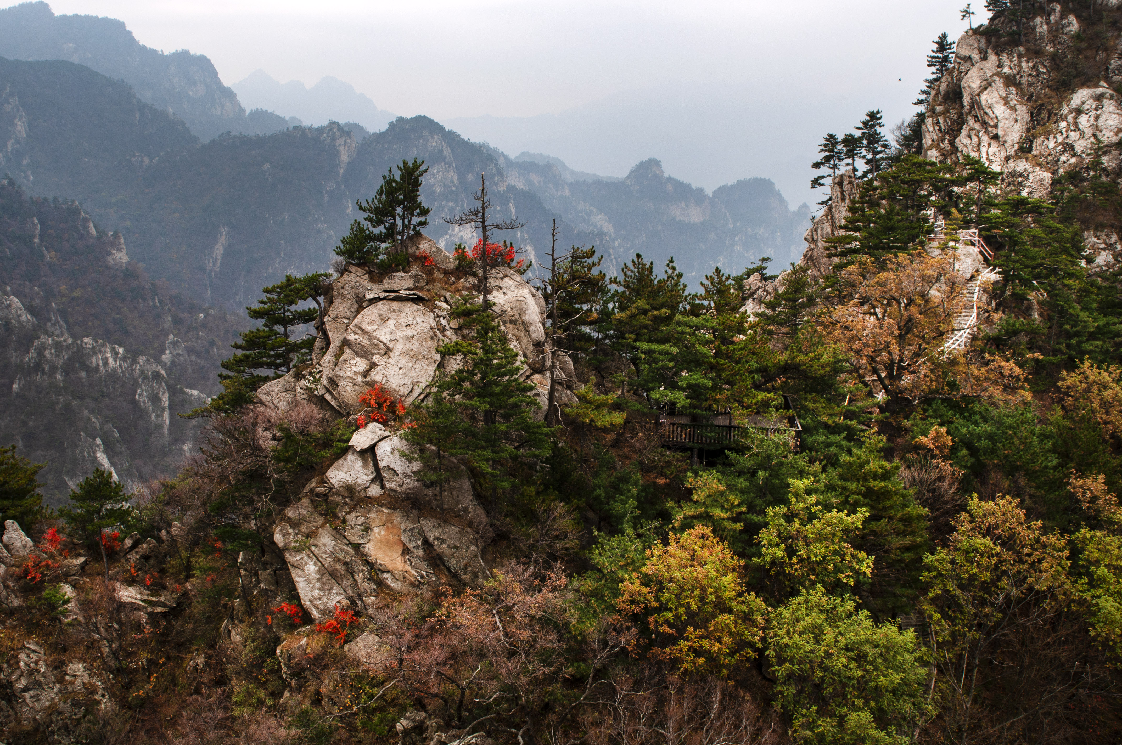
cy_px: 372
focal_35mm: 36
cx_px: 561
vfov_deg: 36.8
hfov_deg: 53.2
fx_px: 1121
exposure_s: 1/50
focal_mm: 24
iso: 100
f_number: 8
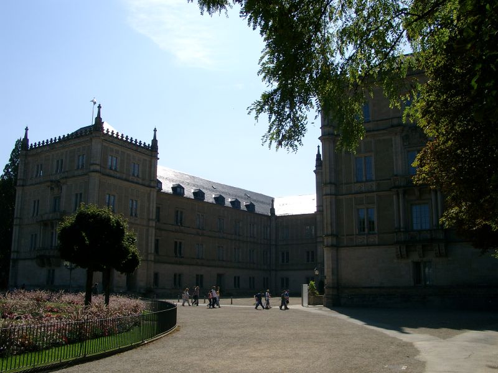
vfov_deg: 41.8
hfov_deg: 54.0
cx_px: 249
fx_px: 489
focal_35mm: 34
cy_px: 186
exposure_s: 1/1152
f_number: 4
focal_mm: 7.13
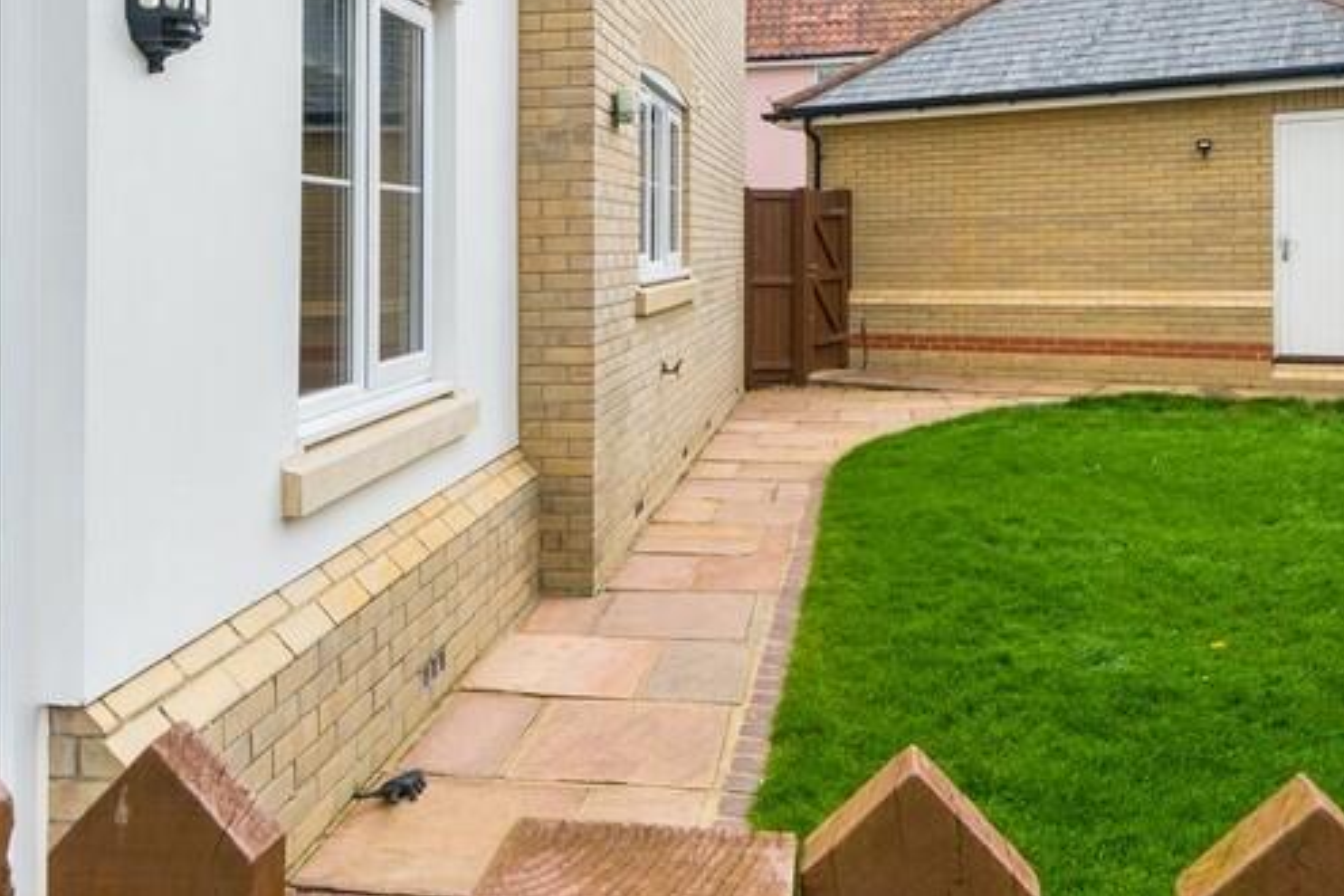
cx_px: 649
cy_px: 186
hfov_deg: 60.3
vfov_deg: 40.7
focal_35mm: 31
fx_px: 1157
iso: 160
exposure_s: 1/80
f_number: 9
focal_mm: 10.1
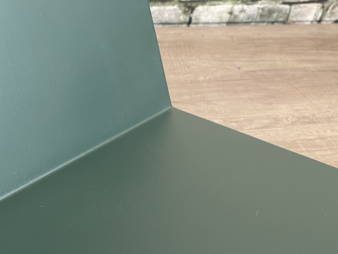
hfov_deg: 30.3
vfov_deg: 22.9
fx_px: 625
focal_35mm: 64
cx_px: 169
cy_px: 127
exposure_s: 1/60
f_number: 2.2
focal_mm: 7.5
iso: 250
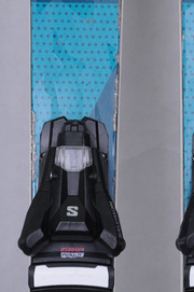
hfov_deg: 6.5
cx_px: 153
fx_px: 1717
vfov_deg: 9.7
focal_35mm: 212
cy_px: 61
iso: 2000
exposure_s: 1/125
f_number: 8
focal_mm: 85
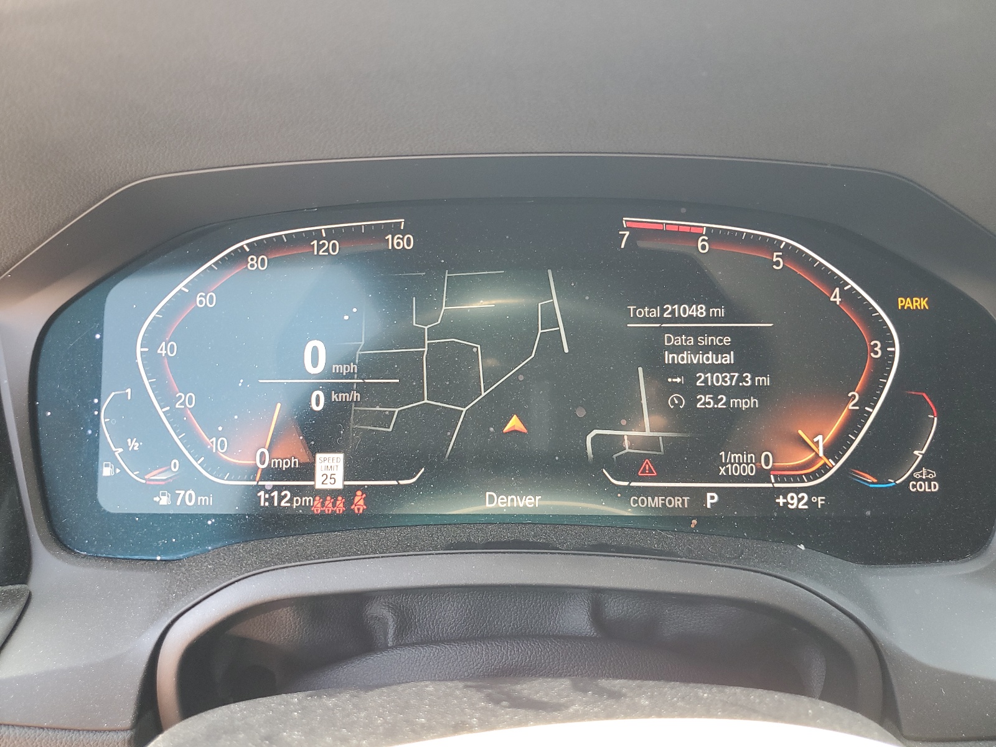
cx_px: 498
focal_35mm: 26
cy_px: 374
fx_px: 748
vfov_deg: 53.1
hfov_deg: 67.3
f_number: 1.5
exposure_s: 1/60.2
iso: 72
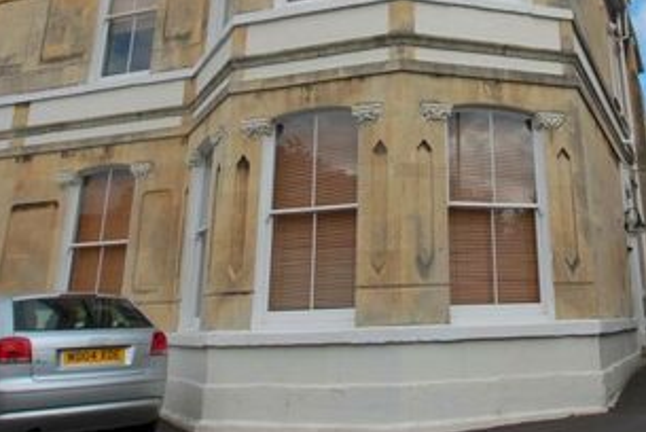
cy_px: 32
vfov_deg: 31.9
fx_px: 711
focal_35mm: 40
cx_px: 449
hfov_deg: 47.8
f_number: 8
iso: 100
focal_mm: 11.5
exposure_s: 1/250
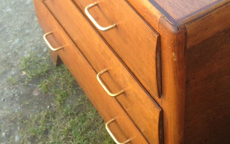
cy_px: 11
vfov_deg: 17.1
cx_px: 171
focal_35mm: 75
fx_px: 470
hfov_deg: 27.1
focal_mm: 4.12
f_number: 2.4
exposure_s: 1/120
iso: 64
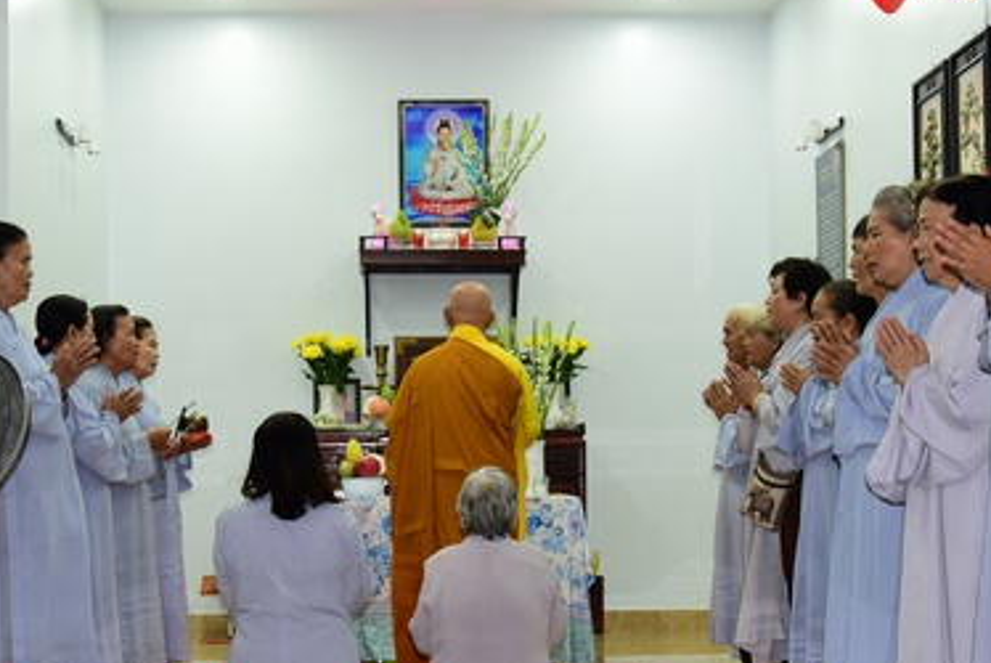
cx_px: 432
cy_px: 472
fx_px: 1818
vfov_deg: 20.5
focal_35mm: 66
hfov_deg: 30.5
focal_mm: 38
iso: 1000
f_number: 4.5
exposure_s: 1/60
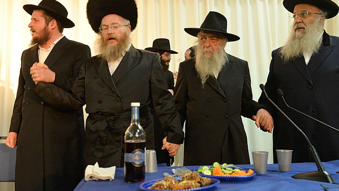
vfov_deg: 30.4
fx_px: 351
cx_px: 196
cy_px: 95
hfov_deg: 51.4
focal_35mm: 39
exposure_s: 1/80
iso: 3200
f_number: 3.5
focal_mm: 32
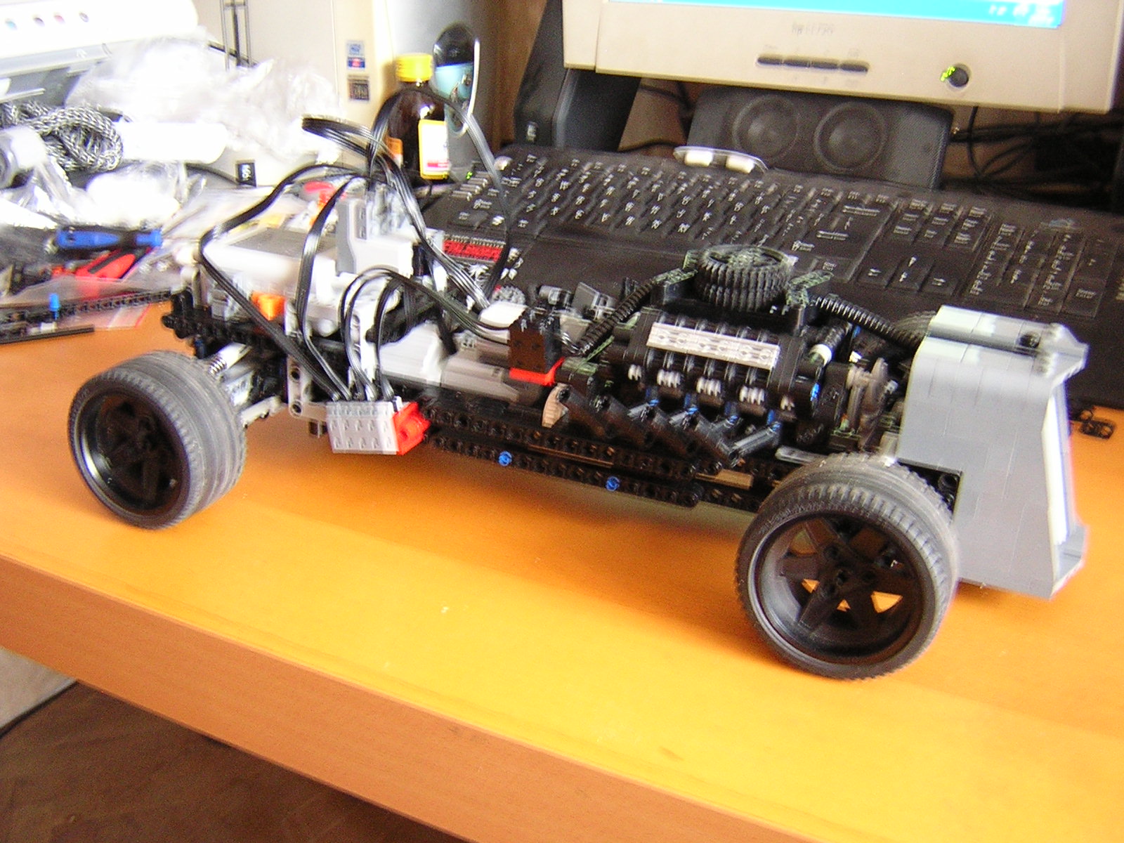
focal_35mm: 36
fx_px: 1169
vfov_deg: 39.7
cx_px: 562
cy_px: 422
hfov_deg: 51.4
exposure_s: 1/2.9
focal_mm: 4.7
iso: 400
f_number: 2.6
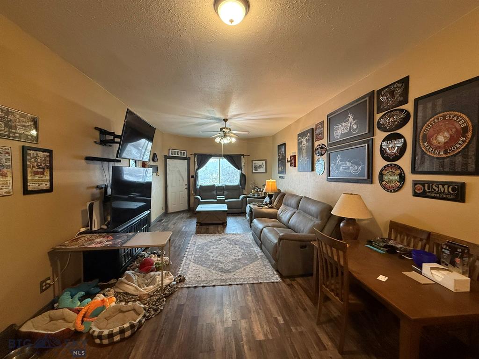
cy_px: 180
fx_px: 194
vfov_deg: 85.7
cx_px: 240
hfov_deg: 102.1
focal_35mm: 14
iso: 500
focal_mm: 2.22
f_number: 2.2
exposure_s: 1/60
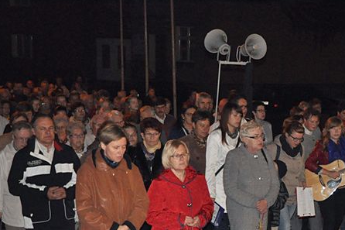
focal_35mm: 100
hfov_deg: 20.1
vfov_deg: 13.5
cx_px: 299
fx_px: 957
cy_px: 215
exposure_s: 1/60
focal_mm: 35
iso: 2000
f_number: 5
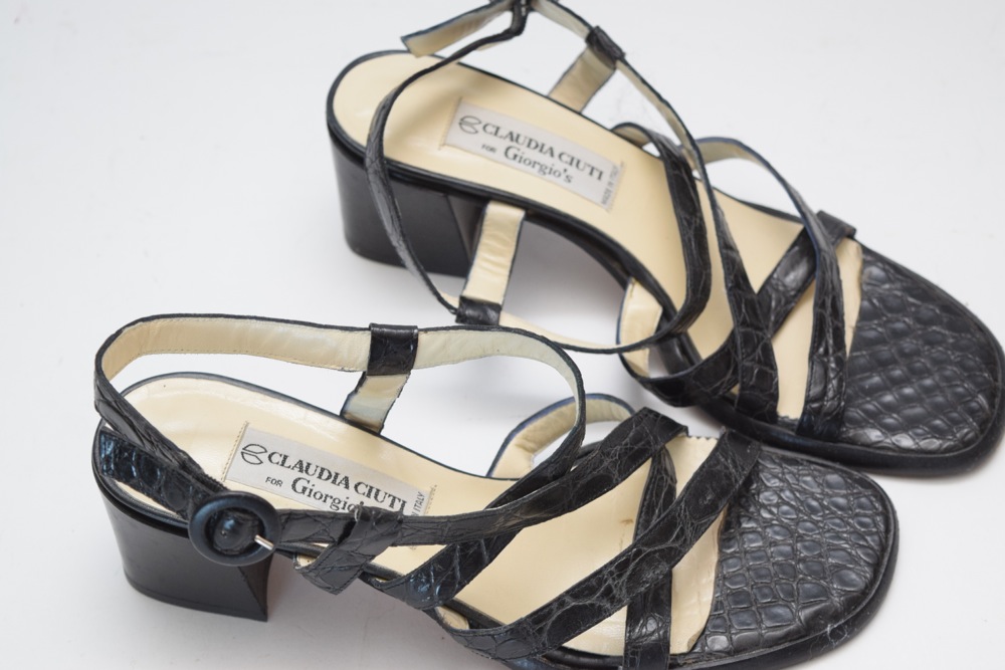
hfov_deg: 26.0
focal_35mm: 78
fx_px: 2178
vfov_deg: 17.5
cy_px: 335
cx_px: 502
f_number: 5.6
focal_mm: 52
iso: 800
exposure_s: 1/60
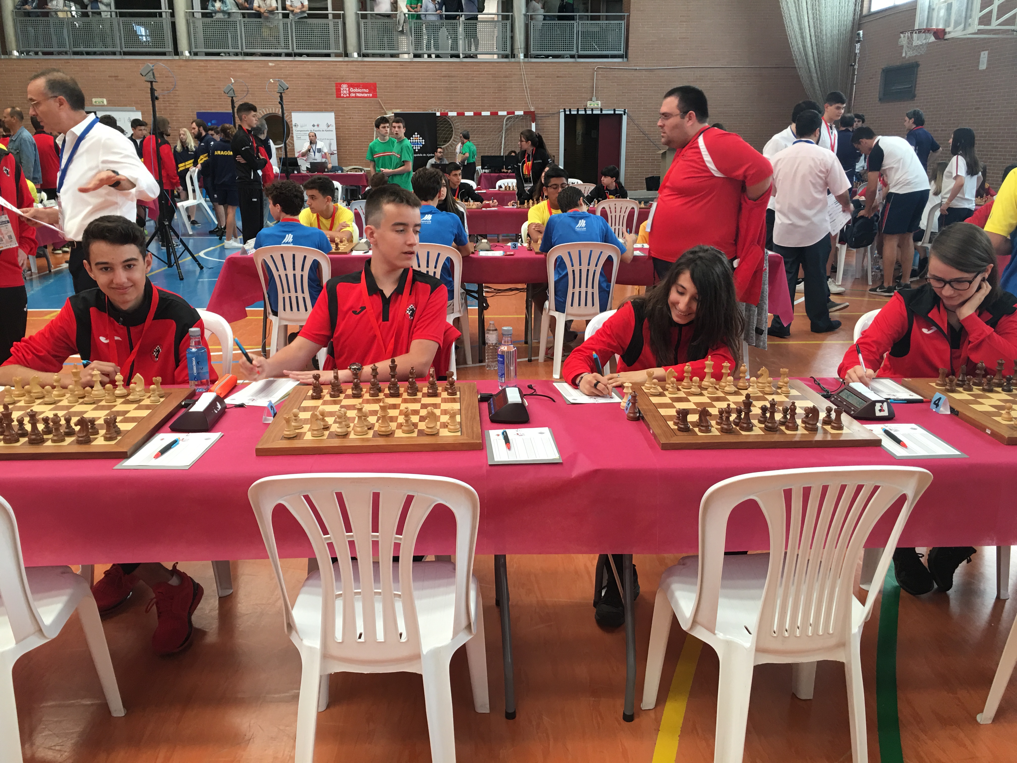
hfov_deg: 61.7
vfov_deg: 48.2
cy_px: 382
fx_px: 852
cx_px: 508
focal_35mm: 29
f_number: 2.2
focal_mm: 4.15
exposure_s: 1/33
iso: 40
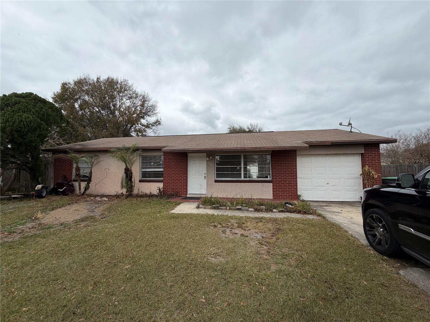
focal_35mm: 14
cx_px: 215
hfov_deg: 102.1
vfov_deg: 85.7
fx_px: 174
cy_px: 161
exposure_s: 1/770
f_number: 2.2
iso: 40
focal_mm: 2.22
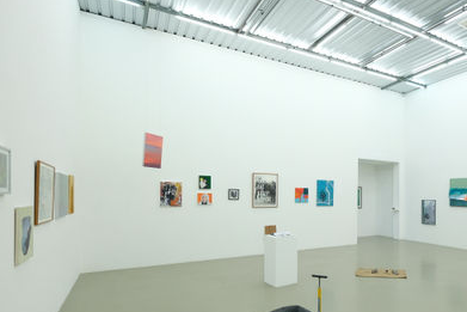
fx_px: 298
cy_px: 196
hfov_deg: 71.9
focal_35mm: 23
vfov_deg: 54.5
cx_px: 338
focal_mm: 10
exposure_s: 1/30
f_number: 5
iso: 400
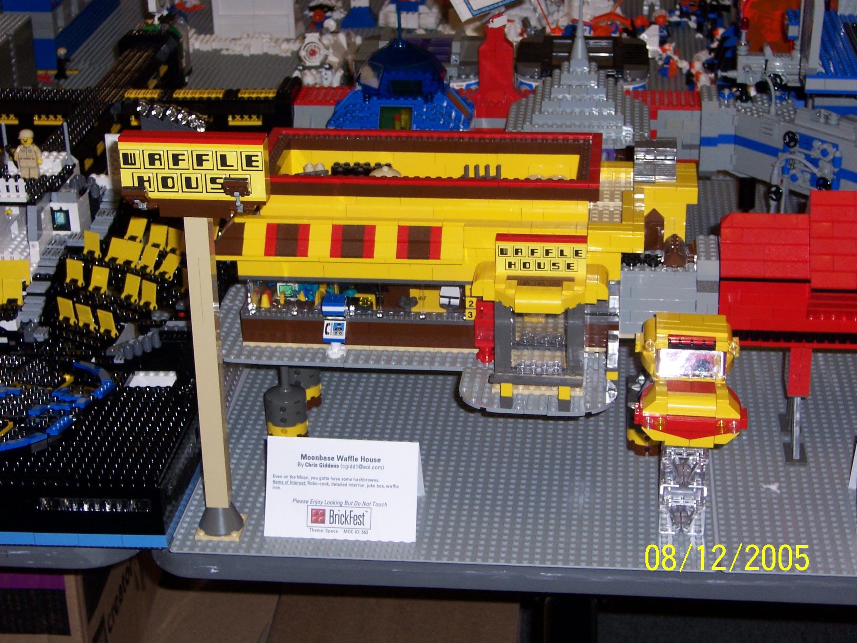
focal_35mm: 73
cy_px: 322
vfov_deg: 20.2
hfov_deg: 26.7
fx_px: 1807
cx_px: 428
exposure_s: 1/90
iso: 80
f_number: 4.3
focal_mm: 12.1
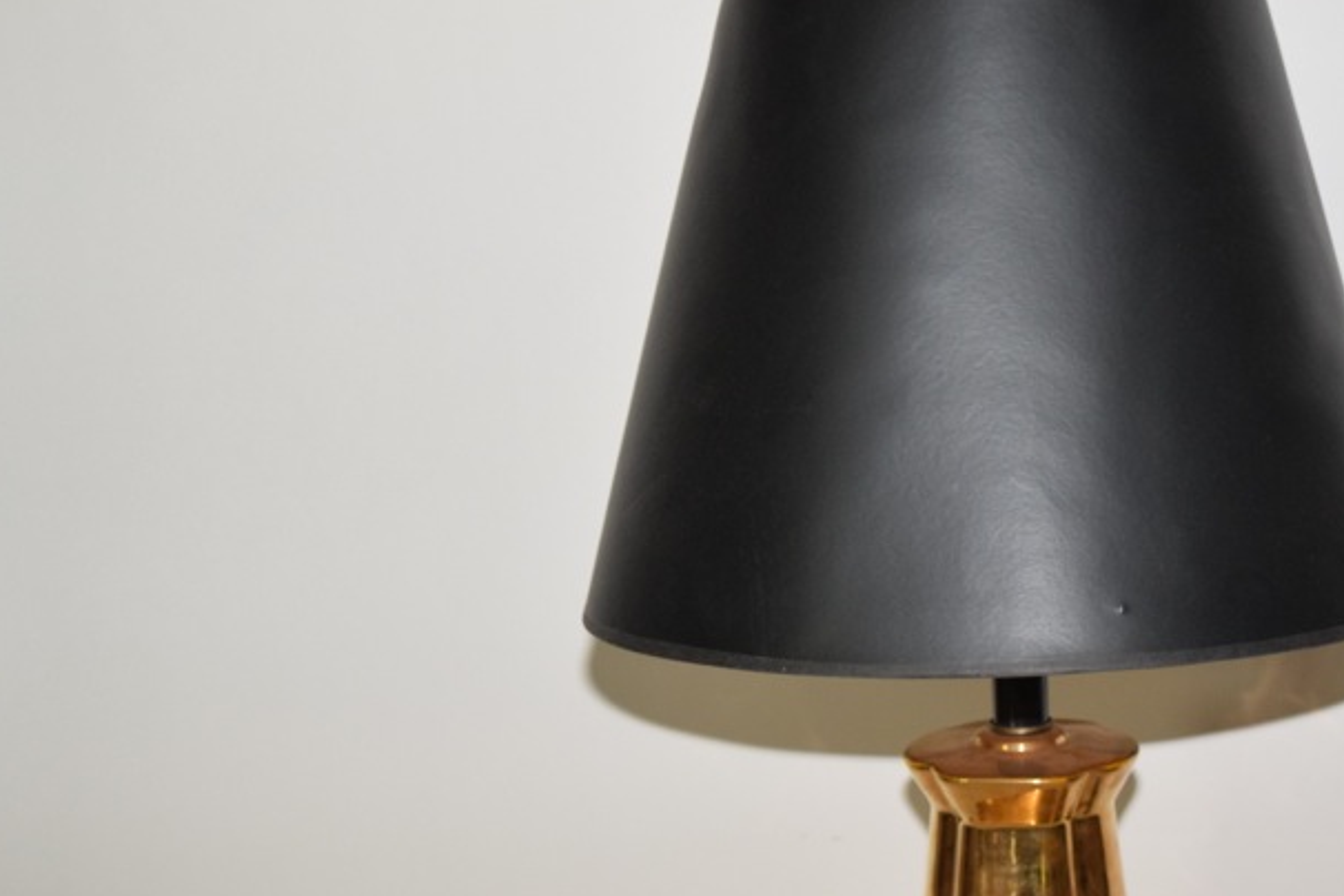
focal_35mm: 94
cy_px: 380
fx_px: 3509
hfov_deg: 21.5
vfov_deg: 14.5
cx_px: 1009
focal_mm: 38
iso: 800
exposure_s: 1/80
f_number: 4.8
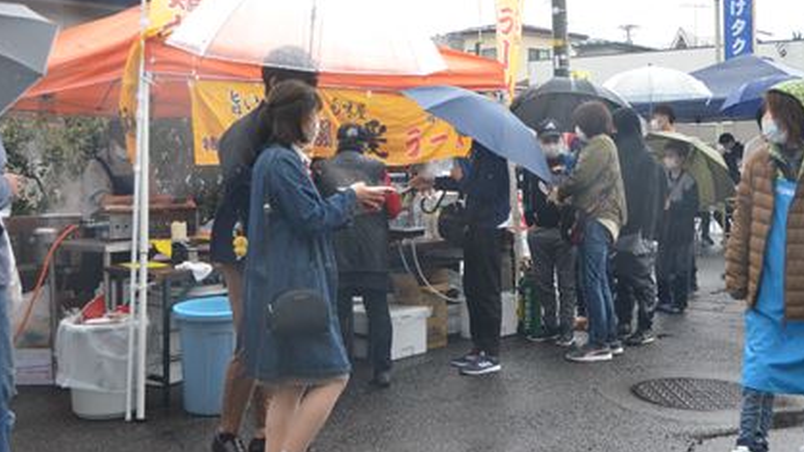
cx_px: 437
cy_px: 143
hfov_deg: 45.4
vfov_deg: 26.3
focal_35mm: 45
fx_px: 959
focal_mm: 24
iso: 3200
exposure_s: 1/2000
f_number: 3.8
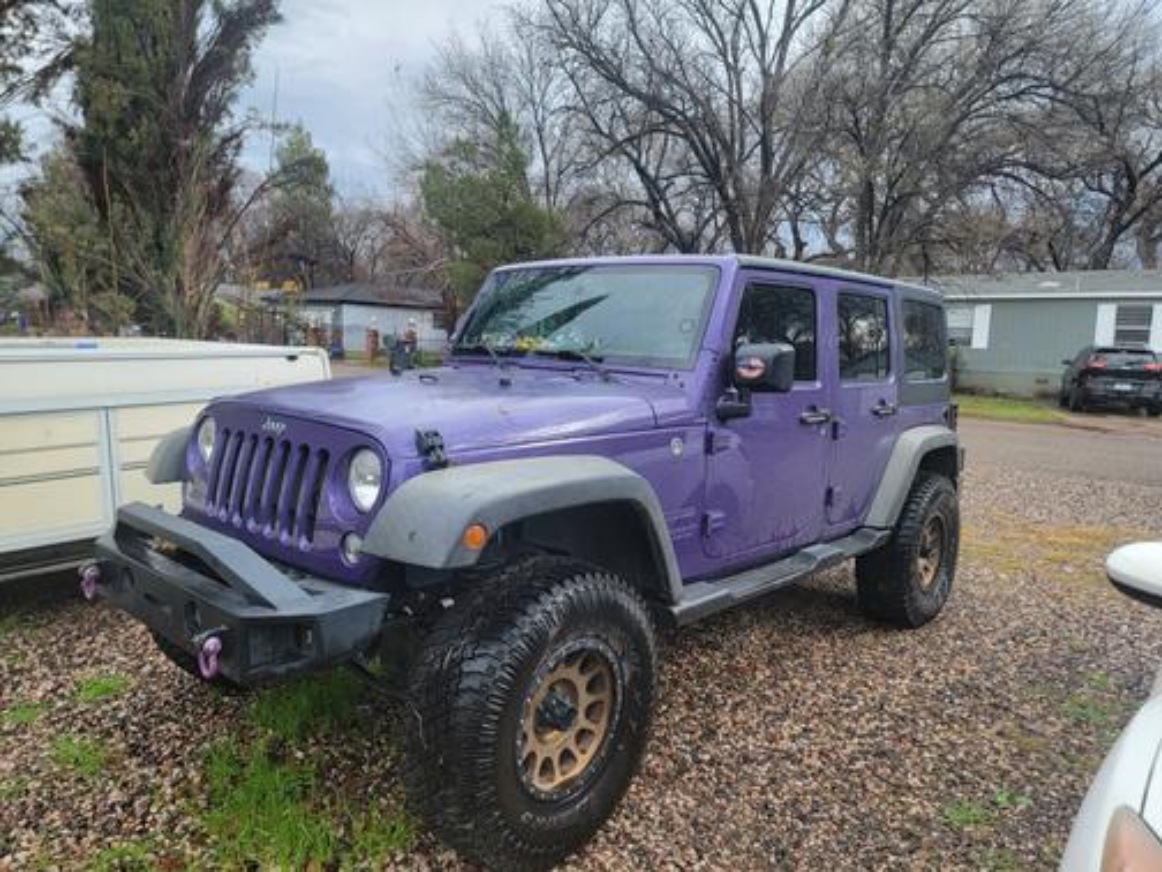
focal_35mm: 24
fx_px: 806
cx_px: 581
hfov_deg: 71.6
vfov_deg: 56.8
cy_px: 436
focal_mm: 6.7
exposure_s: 1/218
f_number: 1.8
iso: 16
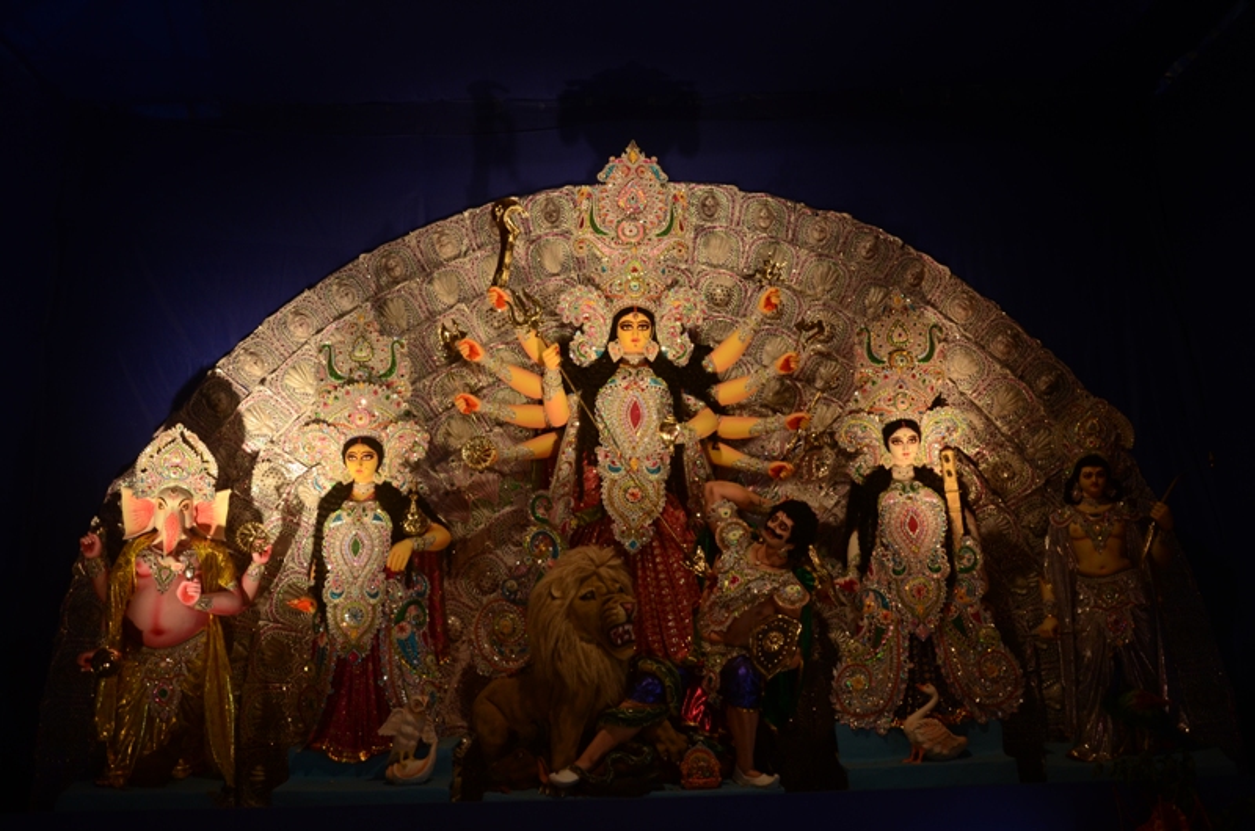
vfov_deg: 41.5
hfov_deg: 59.6
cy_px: 416
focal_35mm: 32
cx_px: 628
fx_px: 1096
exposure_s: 1/160
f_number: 4.5
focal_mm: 21
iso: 500
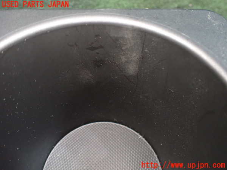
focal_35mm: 30
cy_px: 85
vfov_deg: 46.8
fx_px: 197
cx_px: 114
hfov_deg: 60.0
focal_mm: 5.4
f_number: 2.3
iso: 800
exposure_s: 1/50
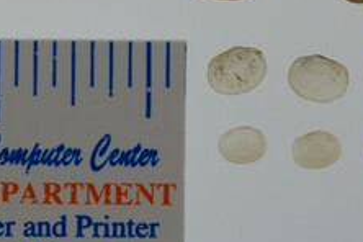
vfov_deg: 4.2
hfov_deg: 6.3
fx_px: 3277
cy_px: -74
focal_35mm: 325
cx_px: -98
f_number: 10
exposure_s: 1/200
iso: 100
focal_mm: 60
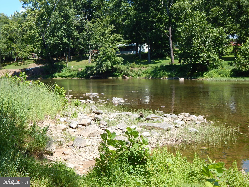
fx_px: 345
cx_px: 124
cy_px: 94
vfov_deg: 30.3
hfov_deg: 39.7
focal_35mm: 48
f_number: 3.7
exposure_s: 1/640
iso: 125
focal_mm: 8.6
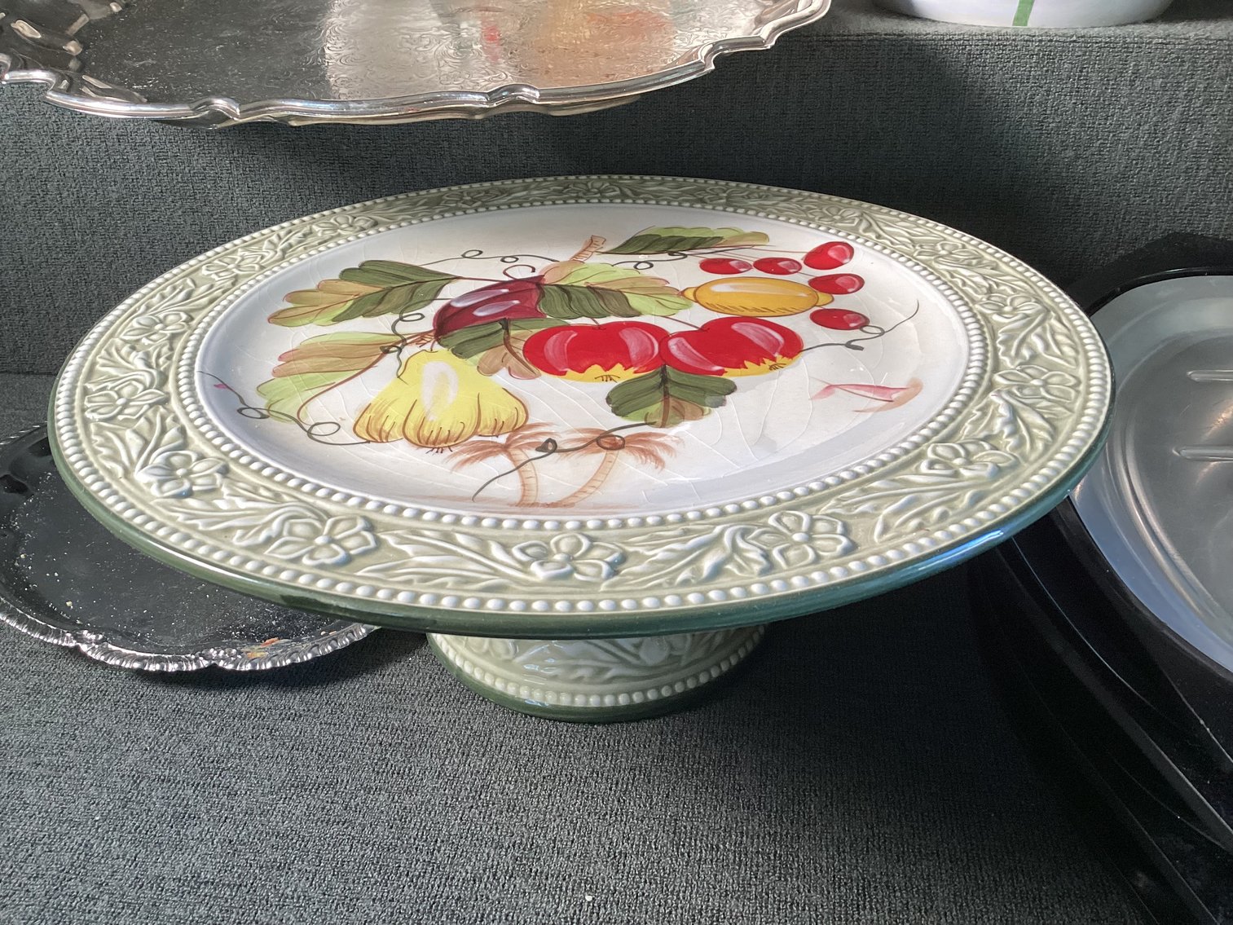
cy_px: 462
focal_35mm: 31
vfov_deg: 45.4
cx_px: 616
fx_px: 1104
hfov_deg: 58.3
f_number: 2.4
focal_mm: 3.3
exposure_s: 1/100
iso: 100
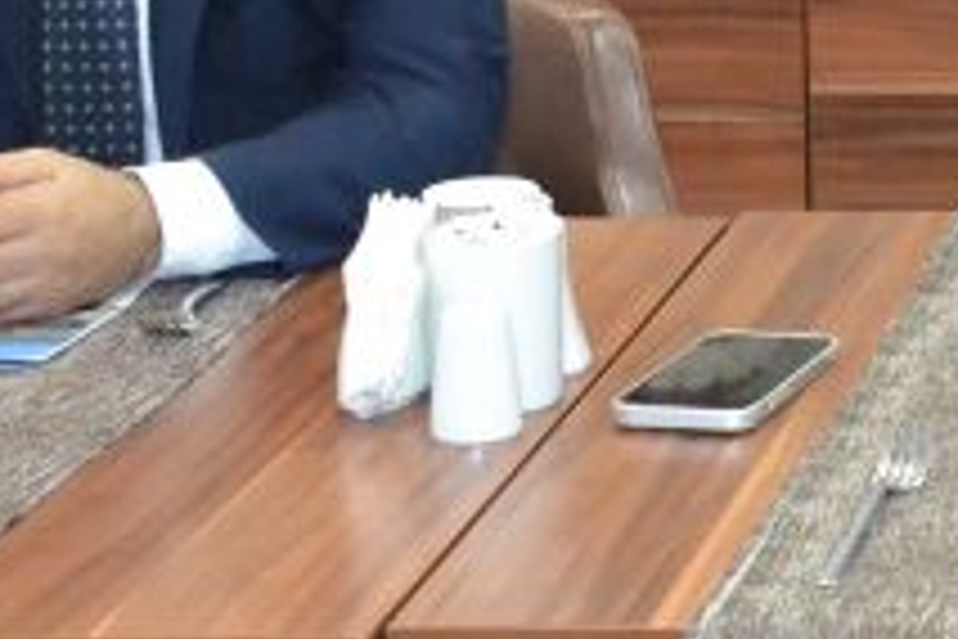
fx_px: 3832
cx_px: 1813
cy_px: -484
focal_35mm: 144
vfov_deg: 9.1
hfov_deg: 12.7
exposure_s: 1/60
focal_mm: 20
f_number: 3.5
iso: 3200
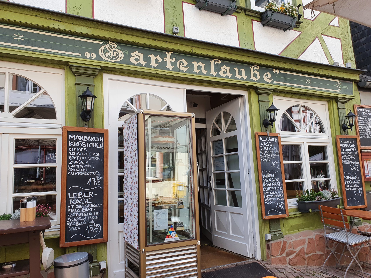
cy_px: 139
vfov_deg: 53.1
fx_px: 279
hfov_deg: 67.3
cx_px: 186
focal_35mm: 26
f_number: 2.4
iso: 50
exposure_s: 1/475
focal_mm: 4.32
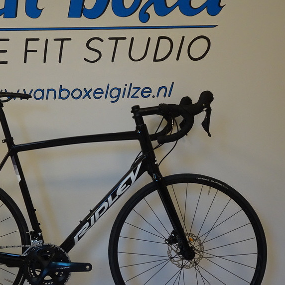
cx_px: 71
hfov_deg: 29.6
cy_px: 137
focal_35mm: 57
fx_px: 531
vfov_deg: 30.0
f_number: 4
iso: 200
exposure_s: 1/40
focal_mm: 6.17
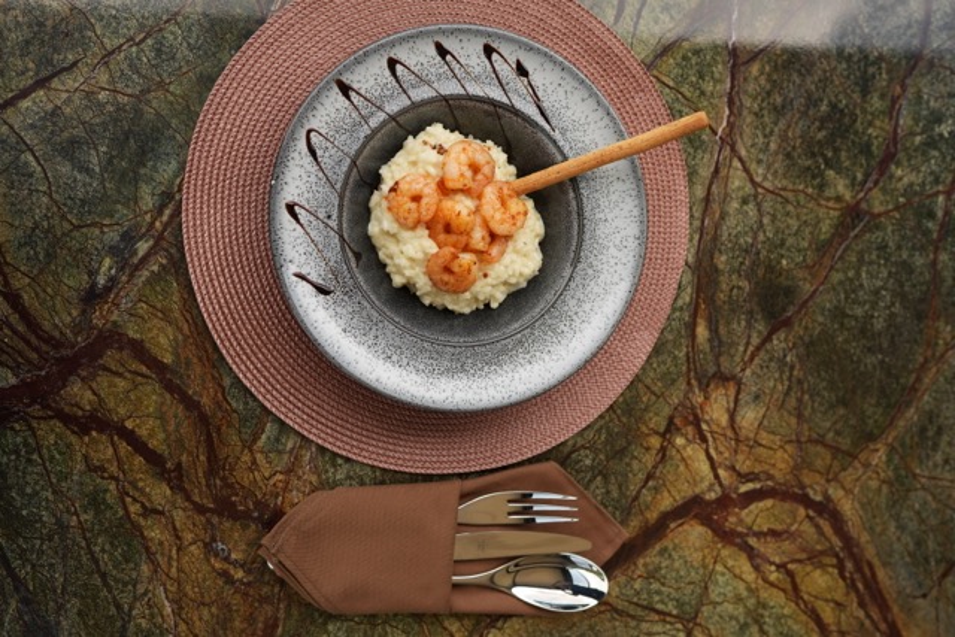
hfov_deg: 54.4
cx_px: 478
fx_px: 929
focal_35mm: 35
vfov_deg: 37.9
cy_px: 318
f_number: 2.8
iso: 200
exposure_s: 1/1000
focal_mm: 35
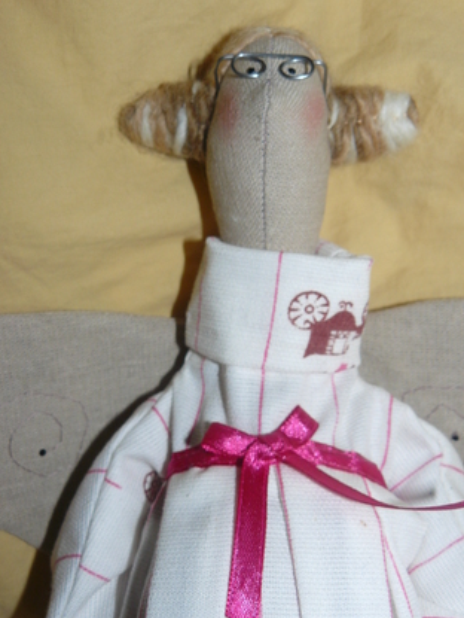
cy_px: 305
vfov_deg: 47.8
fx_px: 696
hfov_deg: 36.9
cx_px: 245
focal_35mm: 39
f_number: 4
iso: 100
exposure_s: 1/30
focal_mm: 6
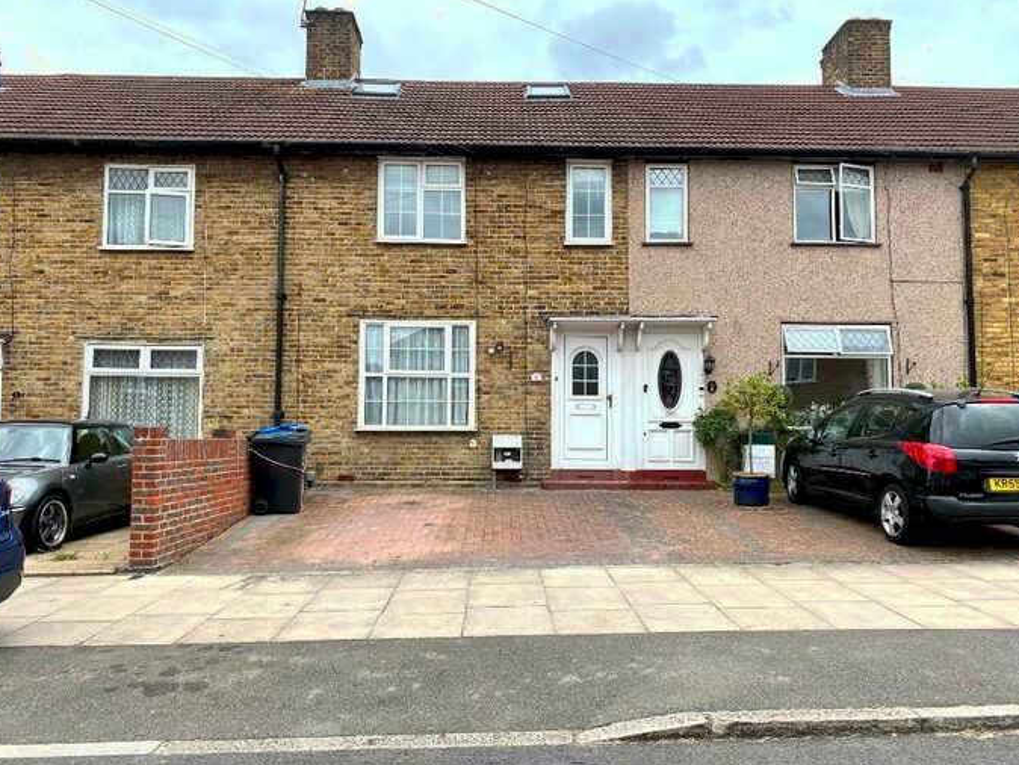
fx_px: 795
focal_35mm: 27
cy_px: 392
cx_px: 519
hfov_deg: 65.3
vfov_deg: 51.4
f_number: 1.8
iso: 32
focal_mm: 4.25
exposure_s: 1/1114
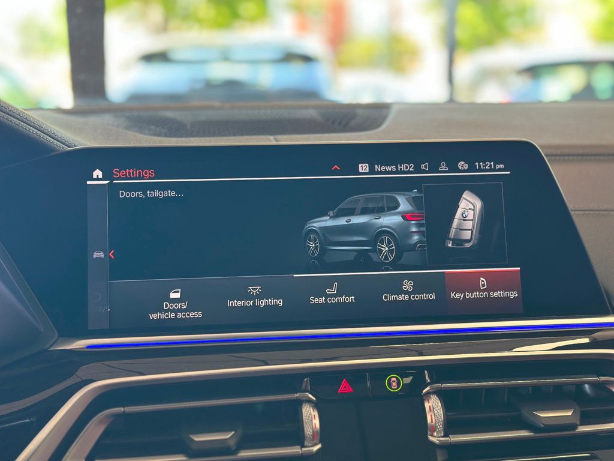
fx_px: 851
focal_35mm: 48
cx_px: 307
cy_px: 230
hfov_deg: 39.7
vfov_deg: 30.3
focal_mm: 6.86
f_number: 1.78
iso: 125
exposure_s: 1/53
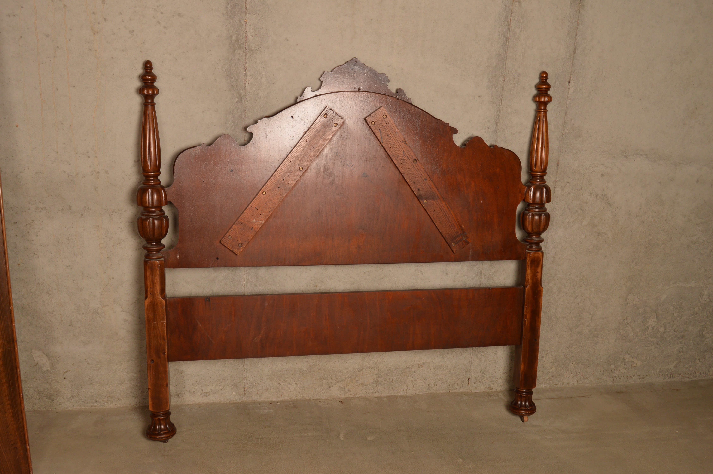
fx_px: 683
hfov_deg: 55.1
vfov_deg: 38.3
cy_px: 237
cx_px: 356
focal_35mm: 34
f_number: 7.1
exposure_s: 1/160
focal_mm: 23
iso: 200
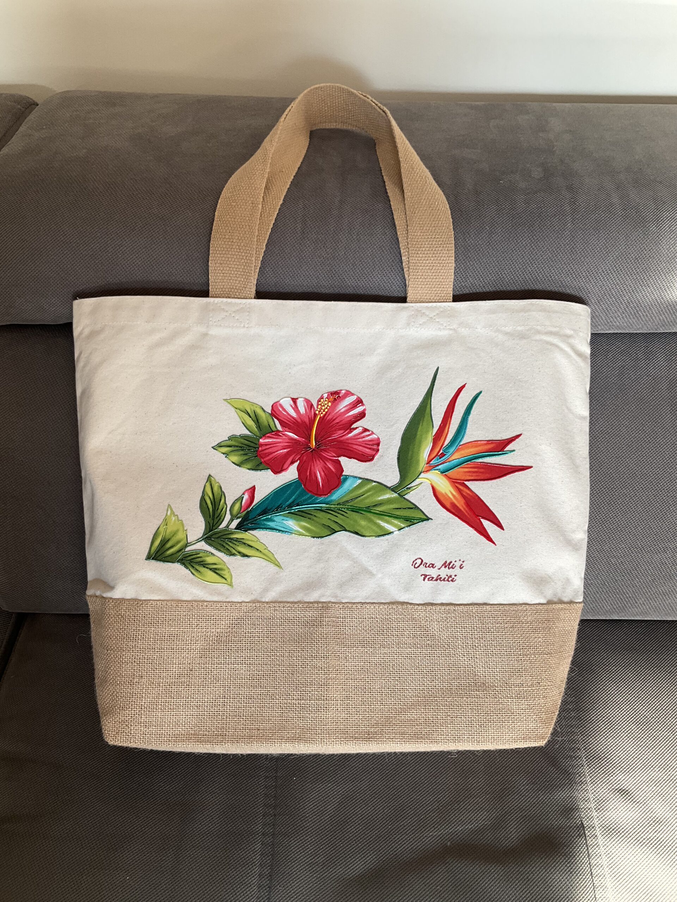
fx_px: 756
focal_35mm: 29
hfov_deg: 48.2
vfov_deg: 61.7
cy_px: 451
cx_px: 338
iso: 50
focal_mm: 3
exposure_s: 1/122
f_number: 1.8
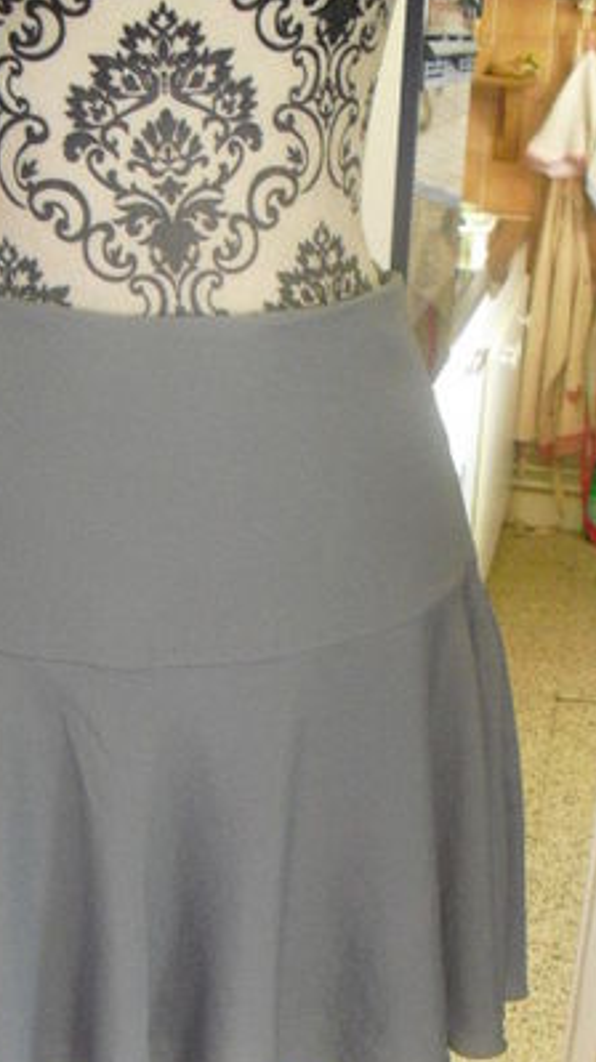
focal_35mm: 59
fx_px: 1660
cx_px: 261
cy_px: 785
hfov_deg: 20.3
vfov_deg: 34.8
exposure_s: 1/25
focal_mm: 6.3
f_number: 3.1
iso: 800
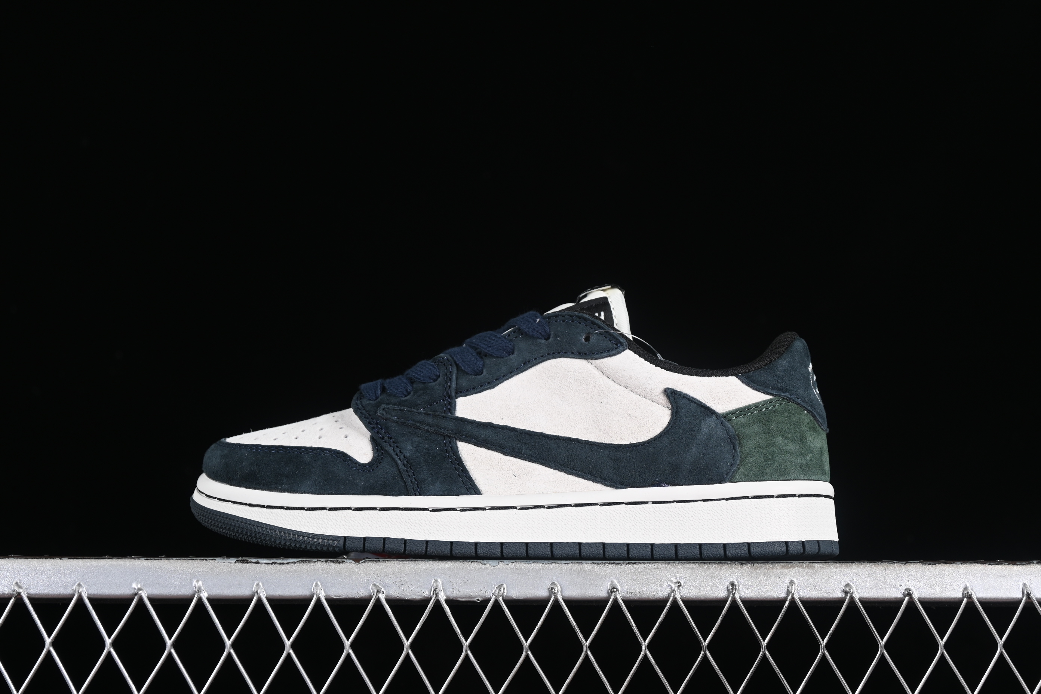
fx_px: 2169
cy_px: 347
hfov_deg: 27.0
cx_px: 520
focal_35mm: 75
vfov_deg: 18.2
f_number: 6.3
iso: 160
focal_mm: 50
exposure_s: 1/60
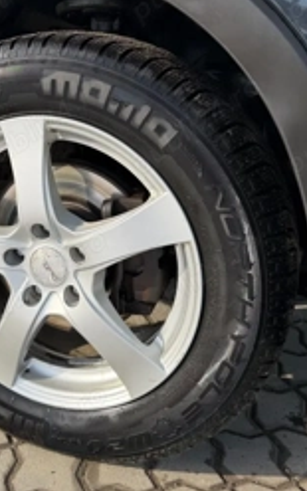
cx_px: 81
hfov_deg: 30.8
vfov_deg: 47.2
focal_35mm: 41
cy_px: 150
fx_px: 549
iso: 100
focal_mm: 6.76
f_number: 1.78
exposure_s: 1/2110
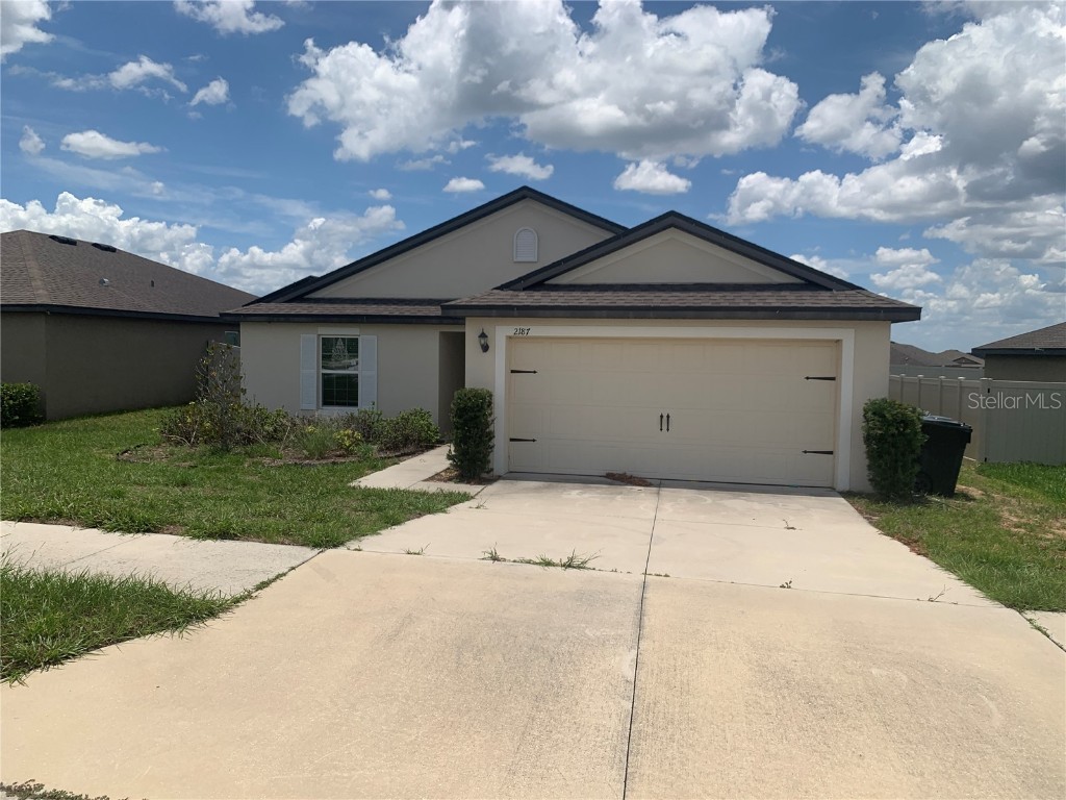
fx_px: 801
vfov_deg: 53.1
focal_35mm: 26
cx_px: 533
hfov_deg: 67.3
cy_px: 400
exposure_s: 1/4464
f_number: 1.8
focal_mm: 4.25
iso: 25
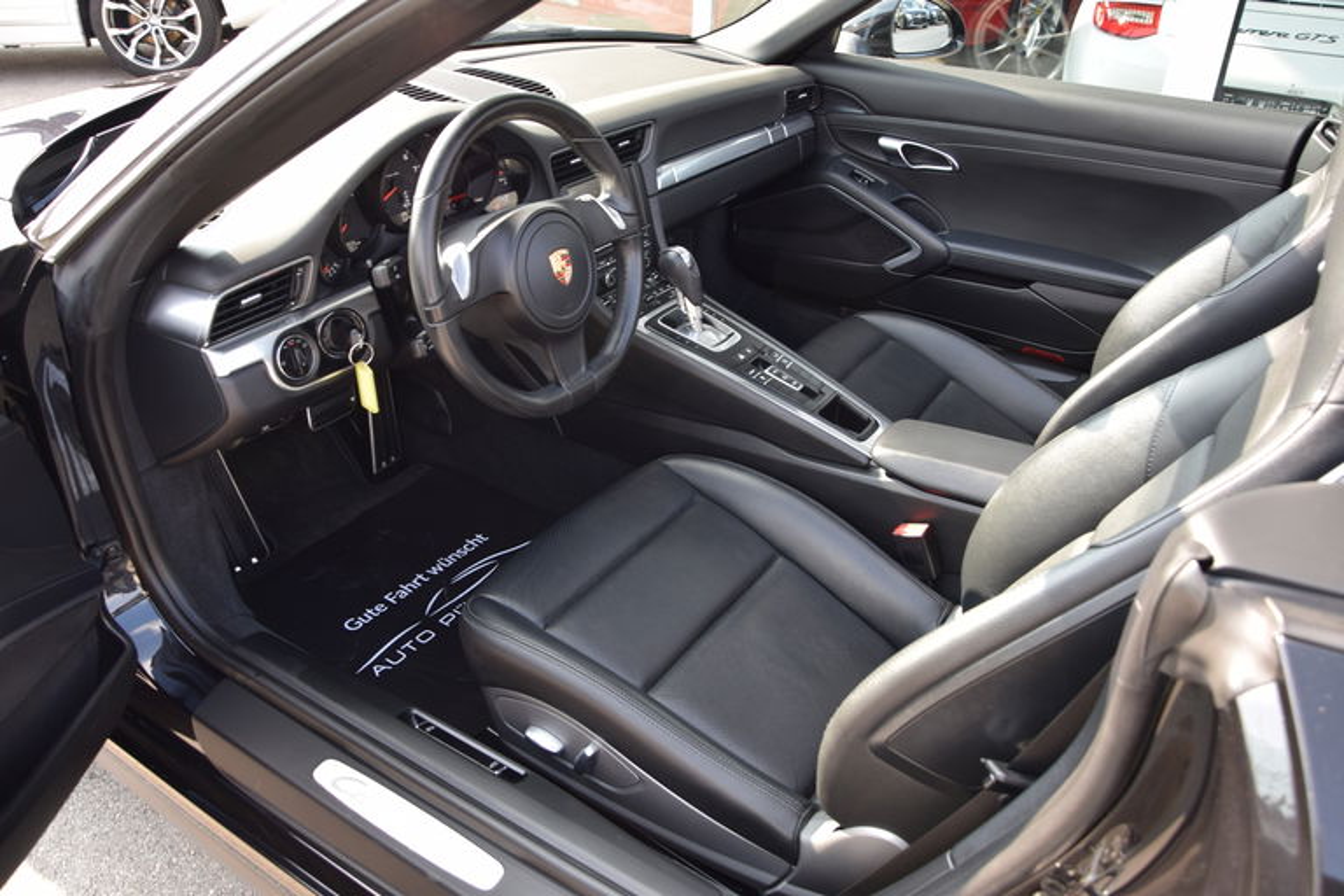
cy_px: 448
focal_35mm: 52
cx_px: 672
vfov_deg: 25.8
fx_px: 1960
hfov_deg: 37.9
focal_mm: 35
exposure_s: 1/200
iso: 400
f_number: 7.1
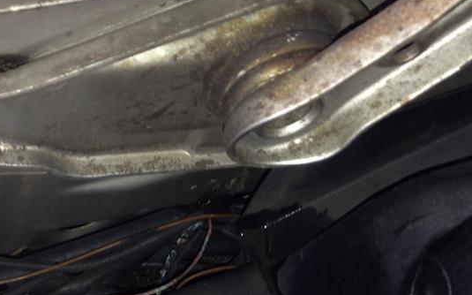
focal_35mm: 67
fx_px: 862
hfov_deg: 30.1
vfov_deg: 19.0
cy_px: 276
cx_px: 119
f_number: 2.4
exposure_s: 1/30
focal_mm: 4.13
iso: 50
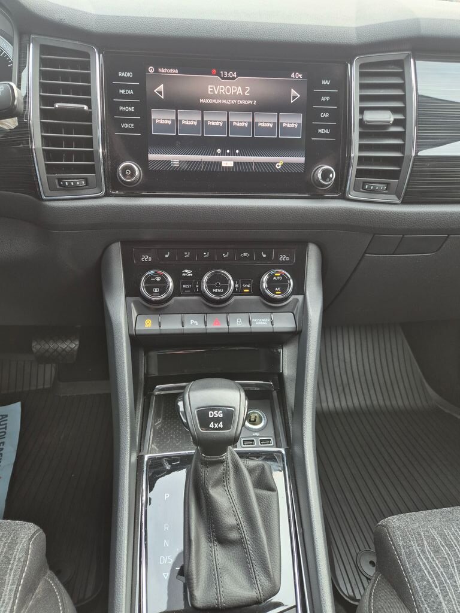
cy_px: 306
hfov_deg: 58.9
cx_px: 230
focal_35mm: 23
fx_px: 408
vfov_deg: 73.9
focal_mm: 5.4
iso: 160
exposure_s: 1/100
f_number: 1.8
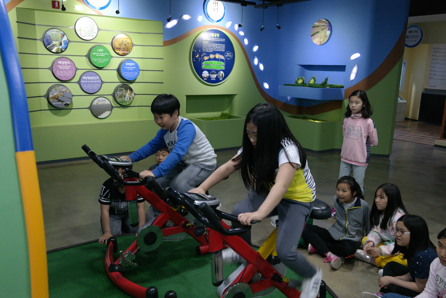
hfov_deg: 61.9
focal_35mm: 30
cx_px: 223
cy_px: 149
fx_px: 372
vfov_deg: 43.6
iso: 800
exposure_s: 1/40
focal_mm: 20
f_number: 3.5
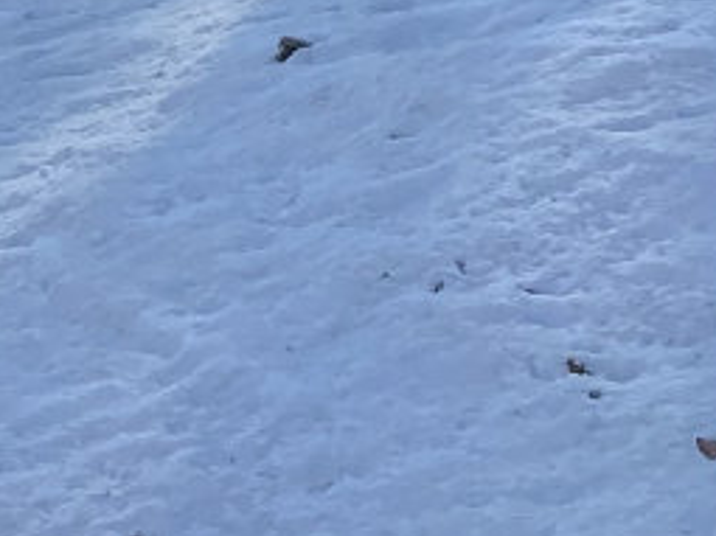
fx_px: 3370
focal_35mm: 163
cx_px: -837
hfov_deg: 10.8
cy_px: -1019
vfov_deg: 7.9
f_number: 1.8
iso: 32
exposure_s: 1/5747
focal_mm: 4.25
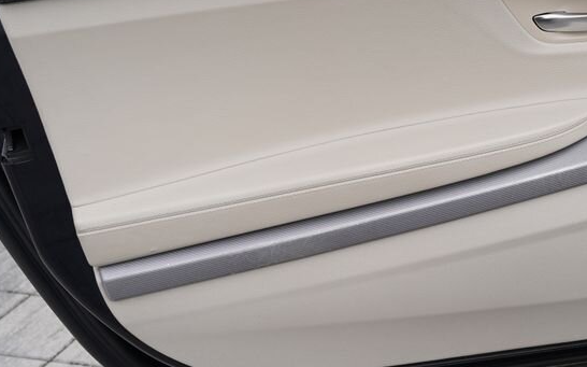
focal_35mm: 65
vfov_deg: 19.9
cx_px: 520
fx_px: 1040
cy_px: 115
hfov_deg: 30.3
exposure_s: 1/160
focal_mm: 34
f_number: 6.3
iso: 160
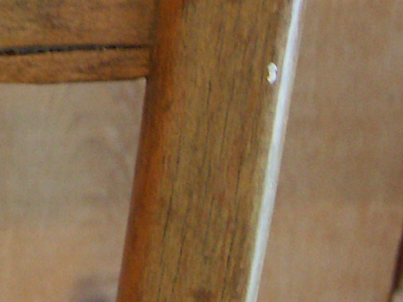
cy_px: -74
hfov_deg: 13.9
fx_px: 1594
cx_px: -112
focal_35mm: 137
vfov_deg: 10.6
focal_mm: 8.27
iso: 200
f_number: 2.8
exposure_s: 1/8
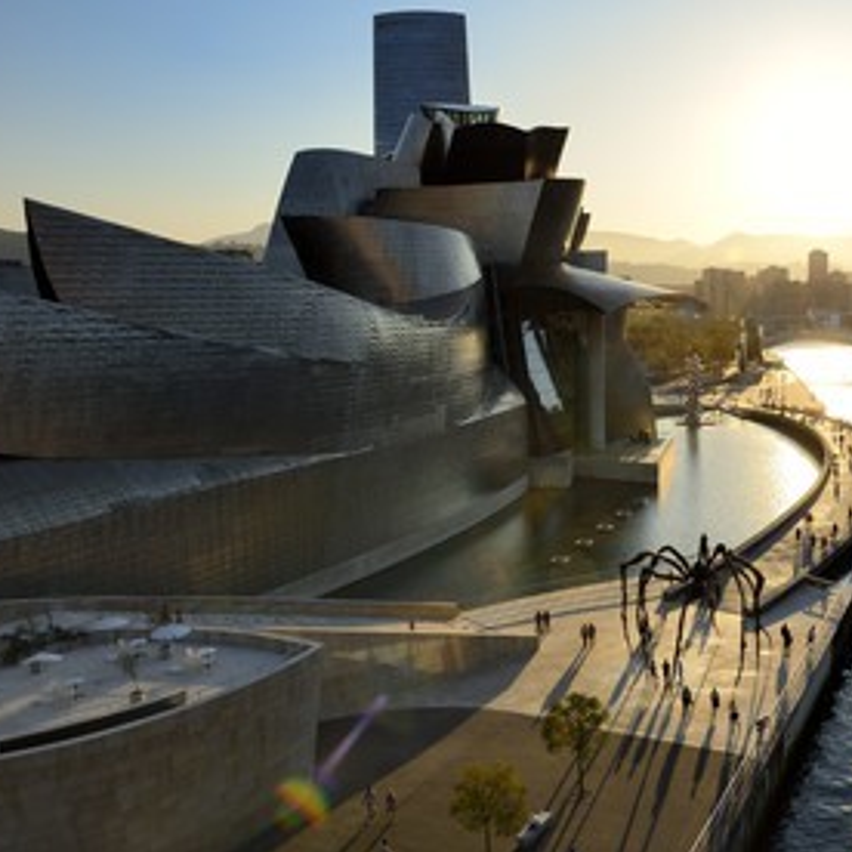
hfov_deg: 51.0
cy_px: 426
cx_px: 602
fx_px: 863
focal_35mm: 31
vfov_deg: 52.5
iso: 200
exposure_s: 1/200
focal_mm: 24
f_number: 14
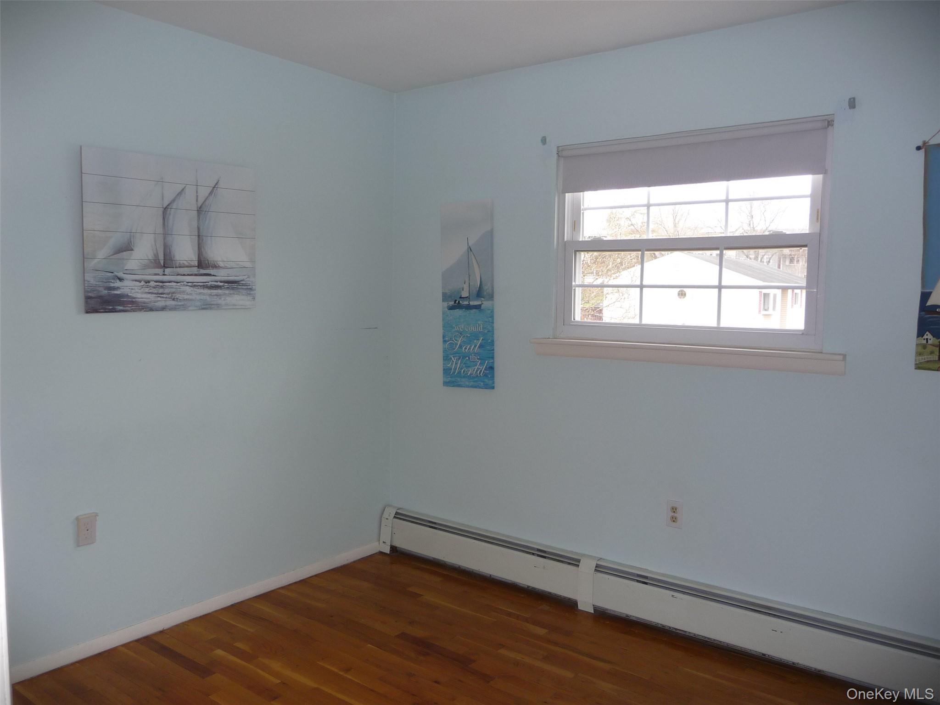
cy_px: 352
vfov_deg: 49.7
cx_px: 470
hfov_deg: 63.4
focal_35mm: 28
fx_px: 760
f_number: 3.3
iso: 100
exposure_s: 1/40
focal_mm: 4.7
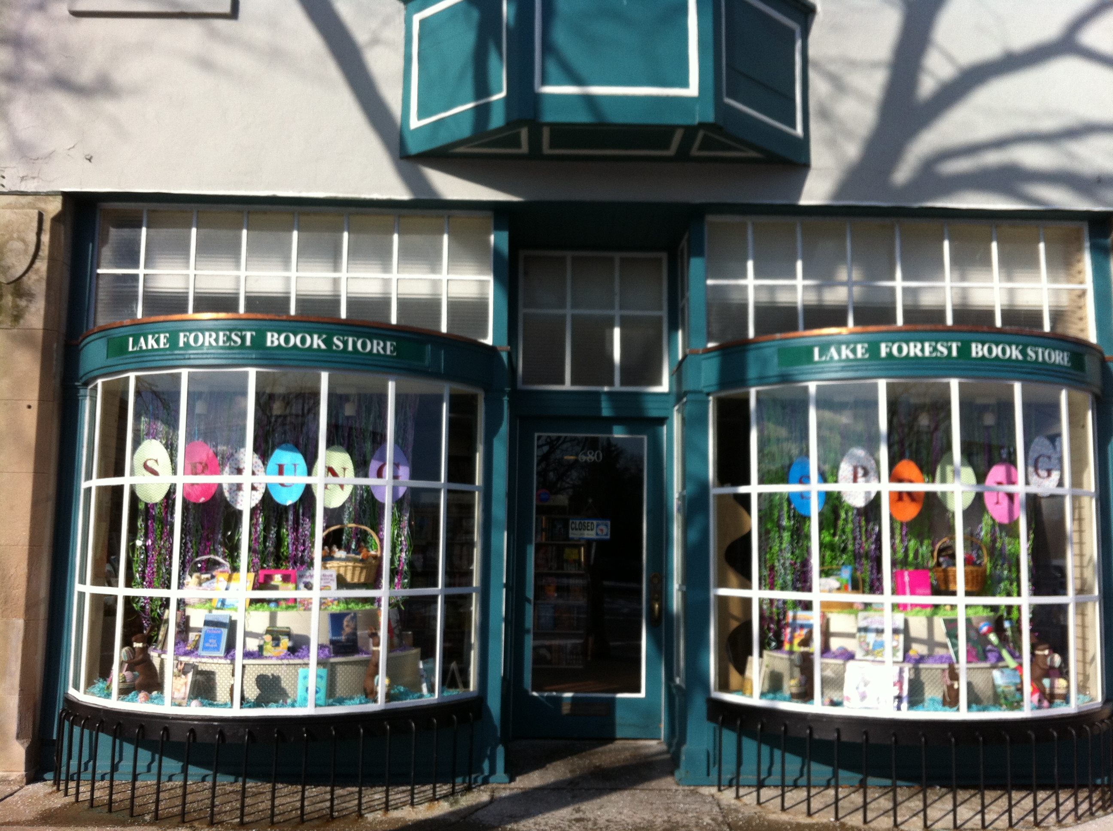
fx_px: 1124
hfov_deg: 52.7
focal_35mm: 35
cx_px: 556
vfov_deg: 40.6
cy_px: 416
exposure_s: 1/1312
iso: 80
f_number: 2.8
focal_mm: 3.85
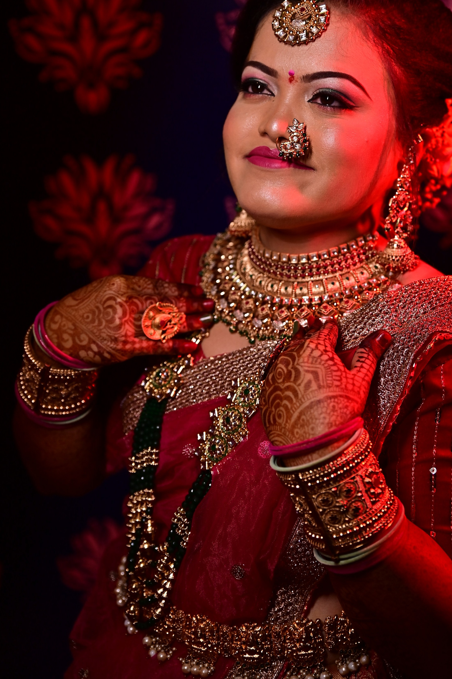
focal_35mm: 56
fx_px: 1056
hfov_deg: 24.1
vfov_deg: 35.5
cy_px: 269
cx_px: 267
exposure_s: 1/160
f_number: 2.8
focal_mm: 45
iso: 500
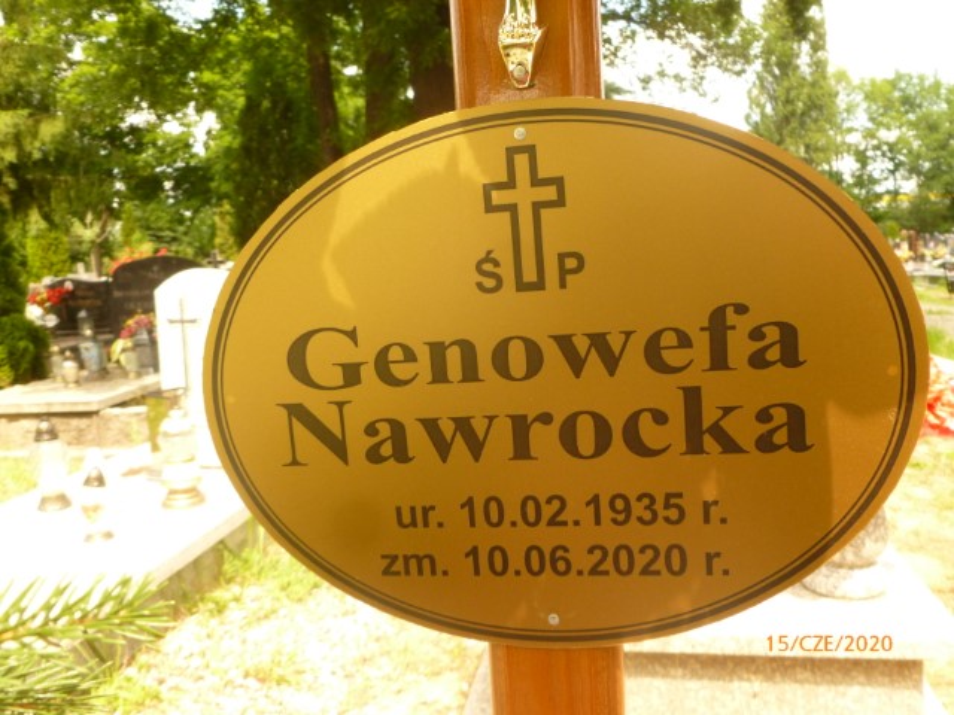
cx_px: 477
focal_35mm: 28
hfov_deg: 63.4
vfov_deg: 49.7
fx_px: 772
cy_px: 358
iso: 200
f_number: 3.3
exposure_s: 1/200
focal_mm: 5
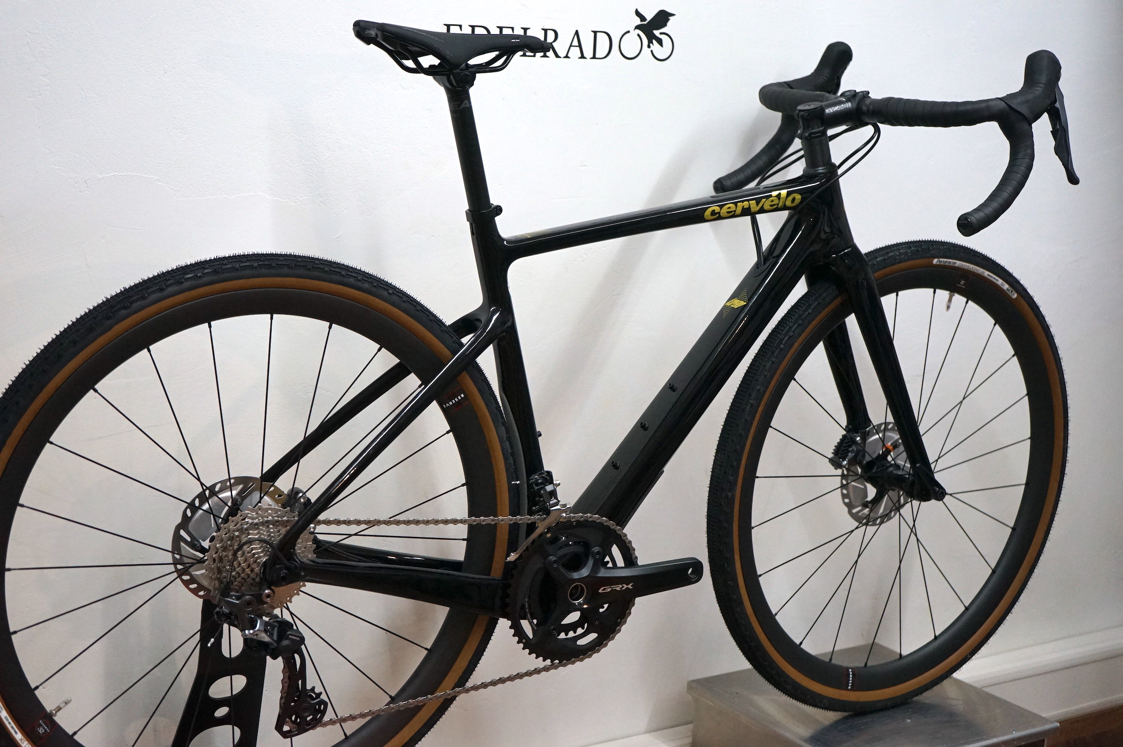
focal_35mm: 53
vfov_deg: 25.5
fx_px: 1652
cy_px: 374
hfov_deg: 37.5
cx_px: 562
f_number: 5
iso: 2500
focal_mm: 53
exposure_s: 1/160
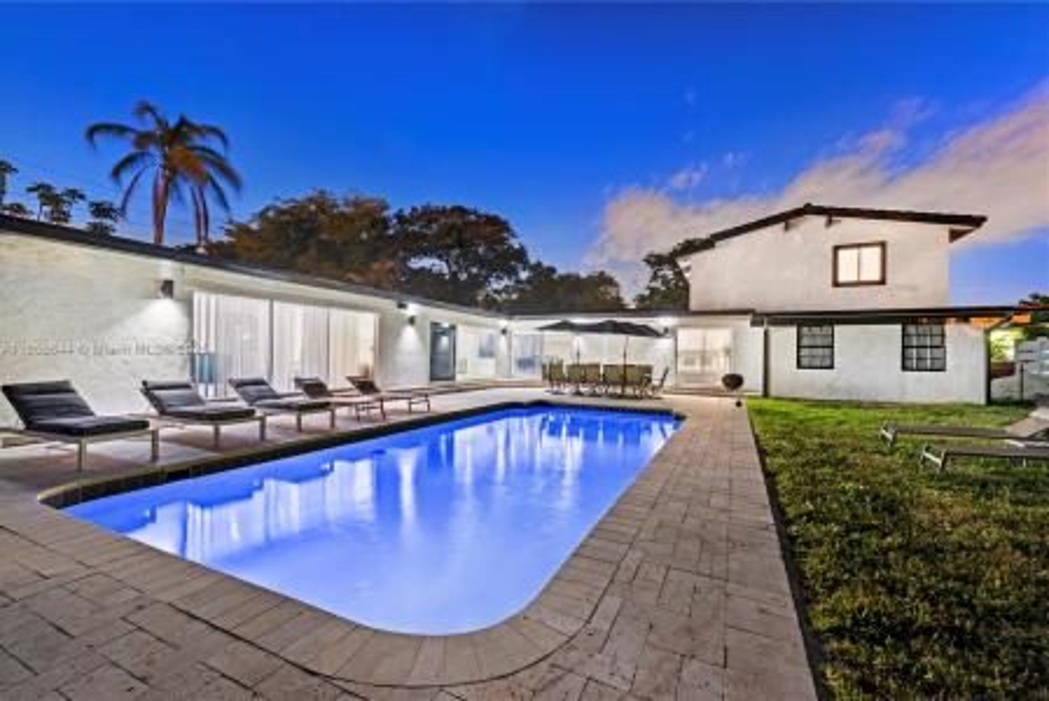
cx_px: 524
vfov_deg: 77.4
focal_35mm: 15
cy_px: 350
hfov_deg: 100.4
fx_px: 437
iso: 800
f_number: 8
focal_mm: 15
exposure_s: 8
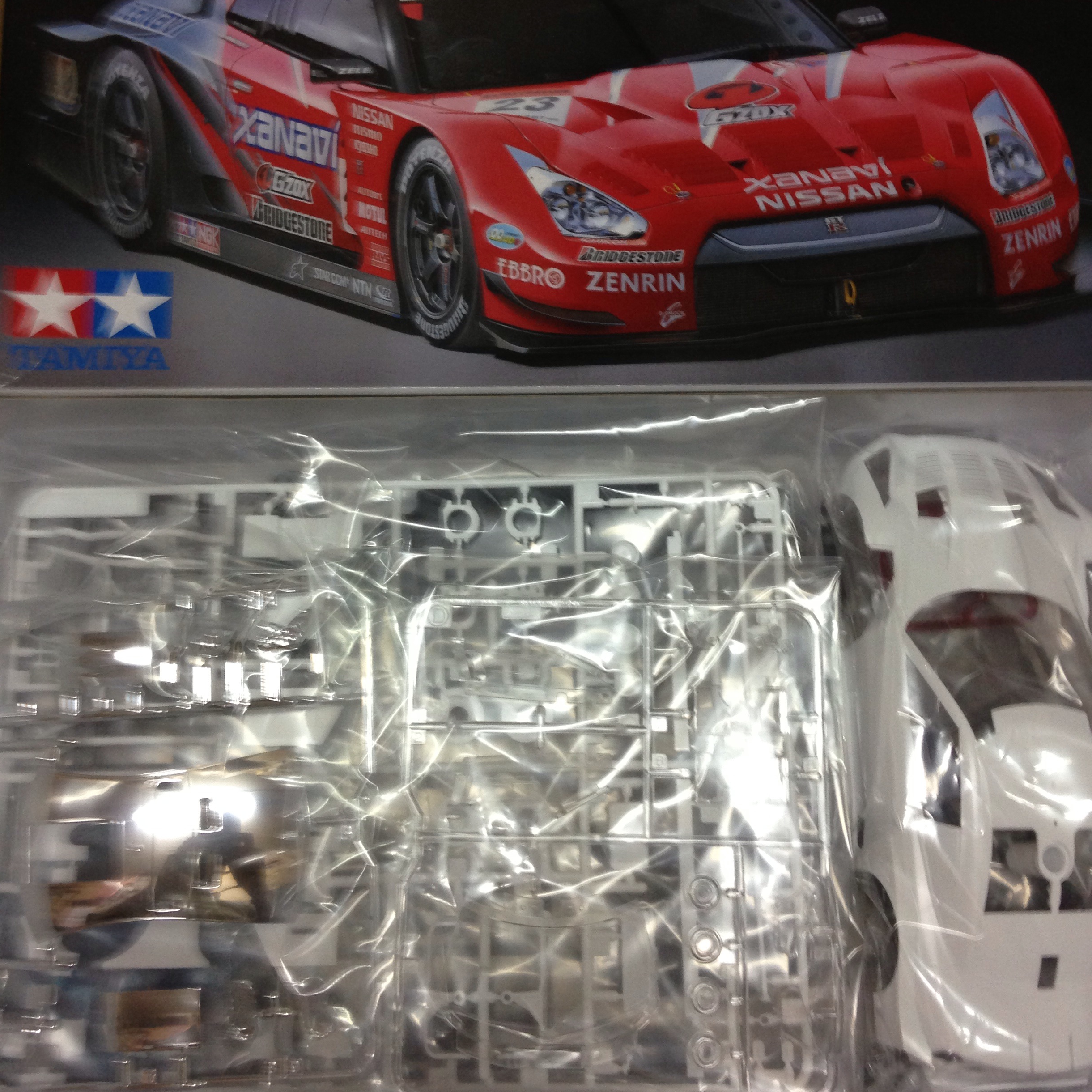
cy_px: 482
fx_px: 1392
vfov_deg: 42.8
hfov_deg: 42.8
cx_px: 545
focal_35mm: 39
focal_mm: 4.13
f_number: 2.4
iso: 125
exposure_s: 1/20
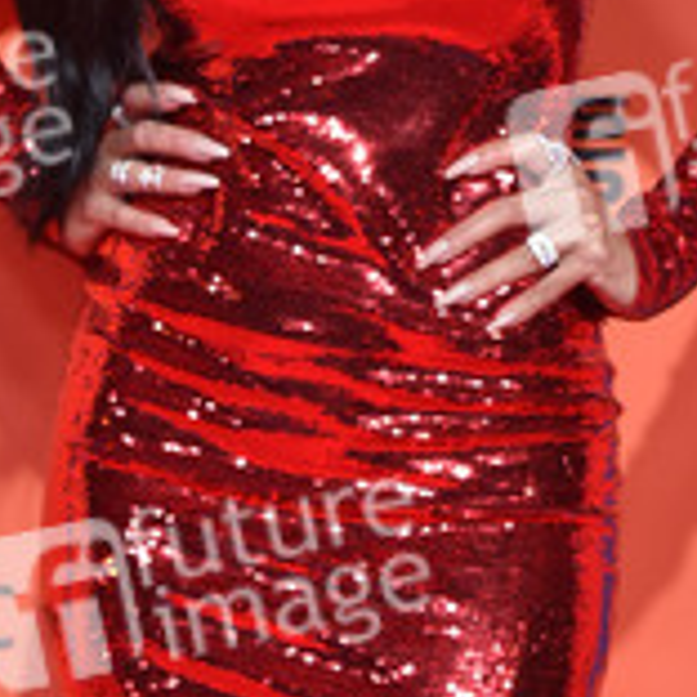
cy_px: -85
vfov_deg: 6.6
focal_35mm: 262
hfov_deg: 6.7
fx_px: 5968
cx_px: 331
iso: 2000
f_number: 3.5
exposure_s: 1/250
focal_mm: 120
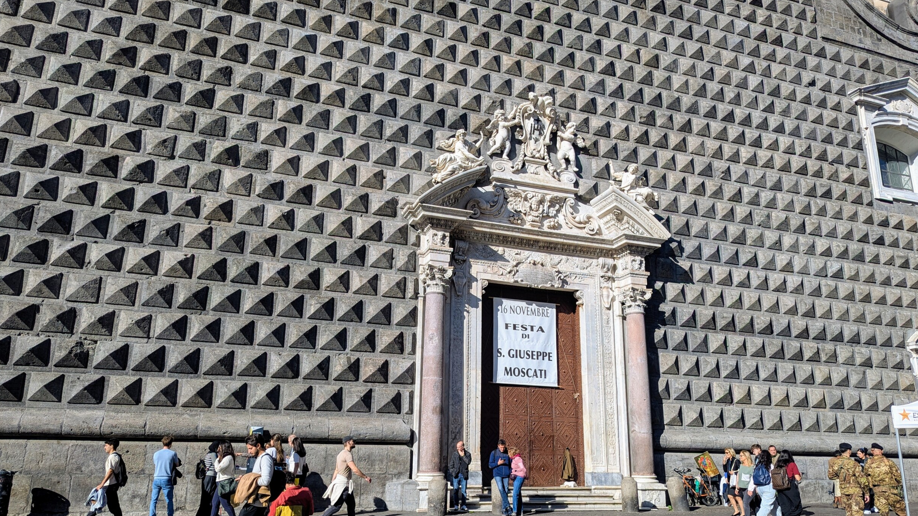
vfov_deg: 42.9
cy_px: 272
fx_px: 657
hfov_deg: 69.8
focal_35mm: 27
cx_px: 470
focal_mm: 6.81
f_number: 1.85
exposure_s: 1/2358
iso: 42
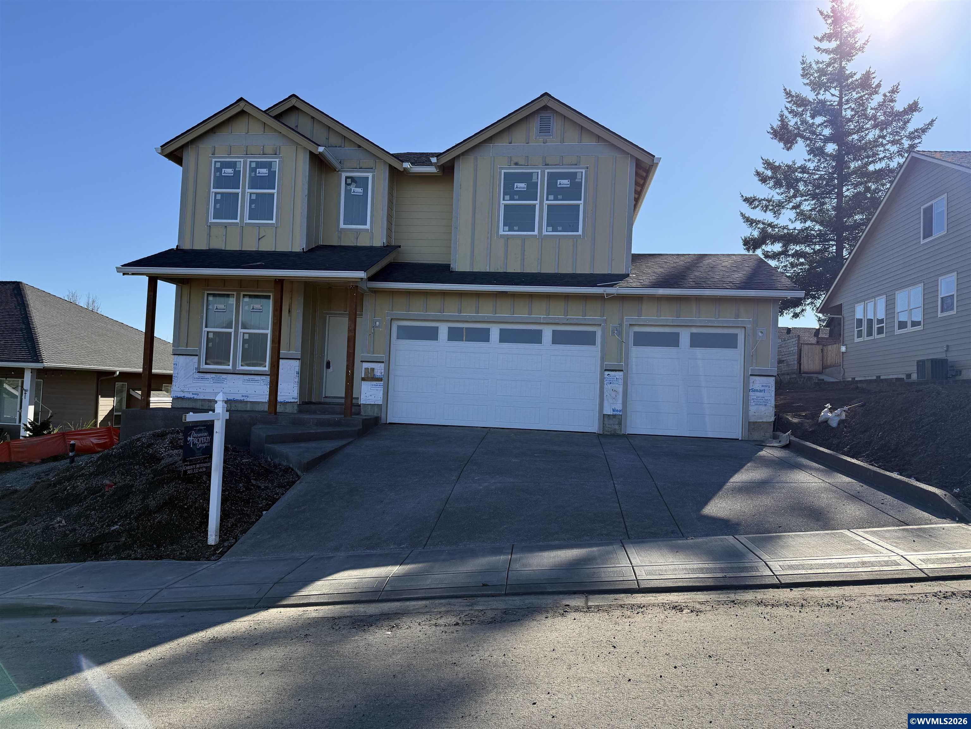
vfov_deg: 56.8
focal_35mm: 24
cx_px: 486
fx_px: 673
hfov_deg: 71.6
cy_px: 364
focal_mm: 6.76
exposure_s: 1/3953
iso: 100
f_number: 1.78
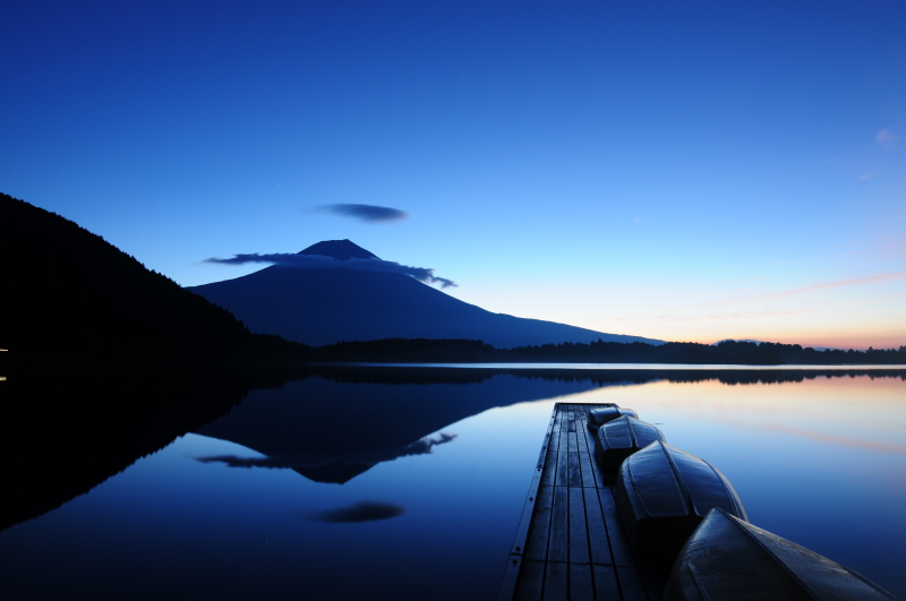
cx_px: 453
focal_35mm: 22
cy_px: 300
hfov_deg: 77.4
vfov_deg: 56.0
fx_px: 565
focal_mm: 15
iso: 200
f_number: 9
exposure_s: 13
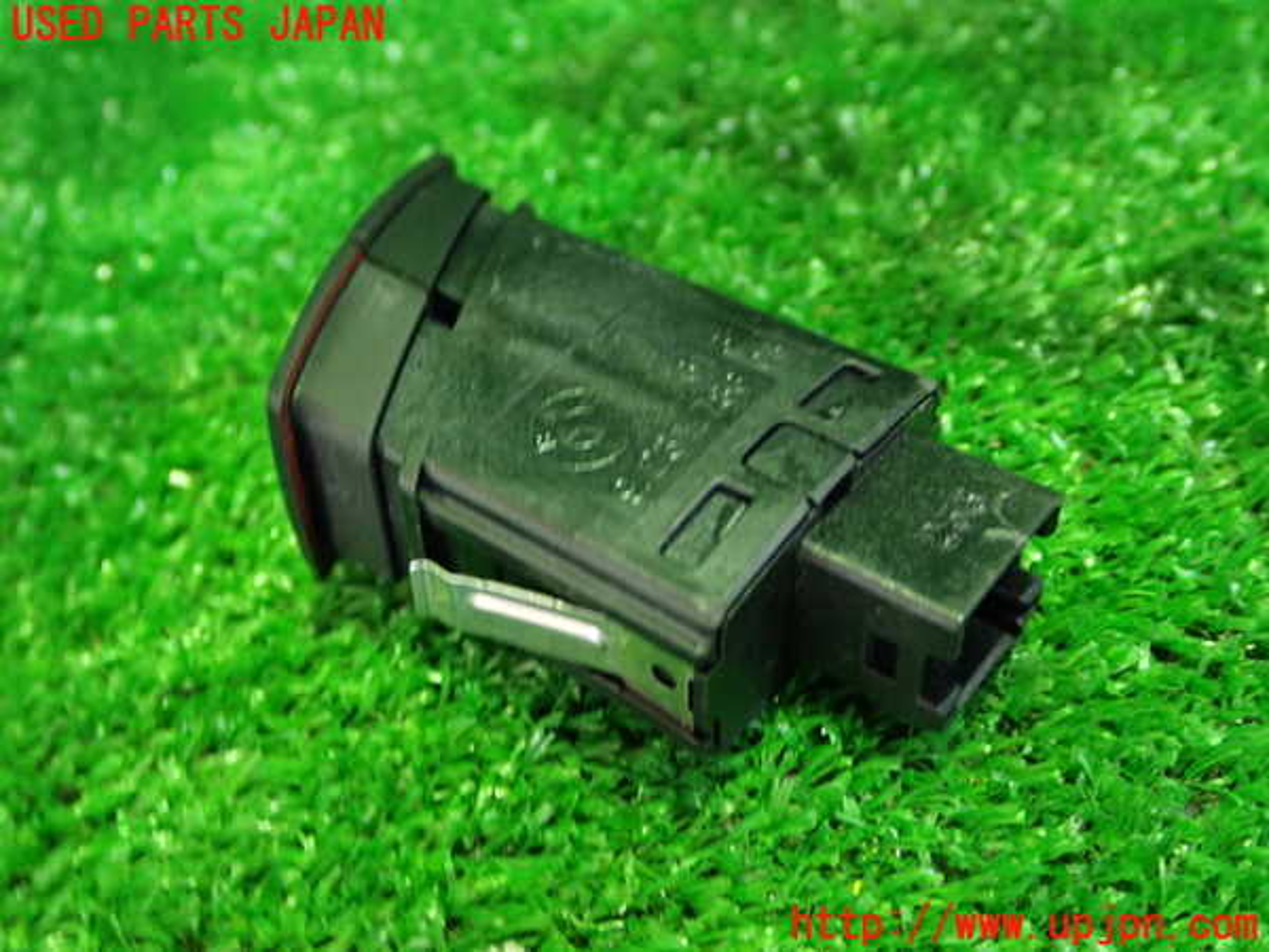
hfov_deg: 45.8
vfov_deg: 35.1
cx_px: 634
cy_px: 476
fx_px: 1503
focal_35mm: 41
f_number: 2.8
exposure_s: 1/15
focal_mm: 7.31
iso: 800
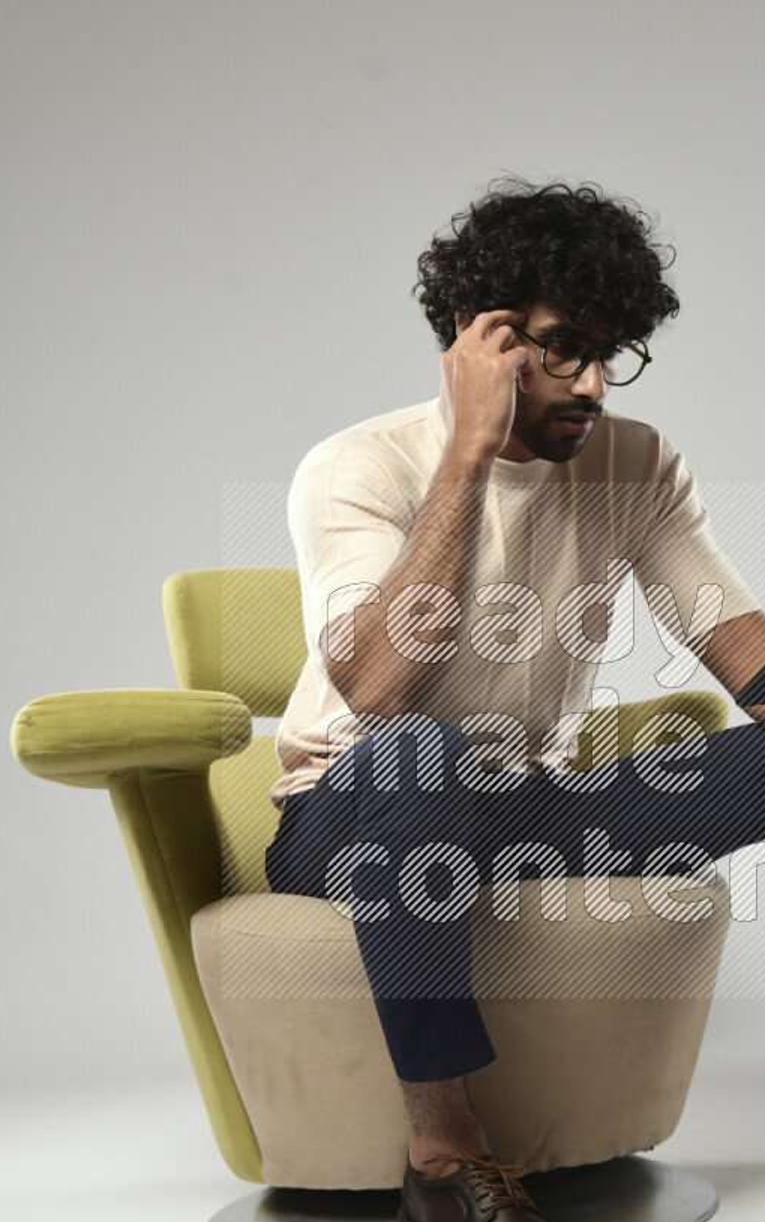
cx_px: 596
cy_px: 741
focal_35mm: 57
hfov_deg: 22.5
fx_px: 1900
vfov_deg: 35.5
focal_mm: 38
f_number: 5.6
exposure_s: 1/125
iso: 400
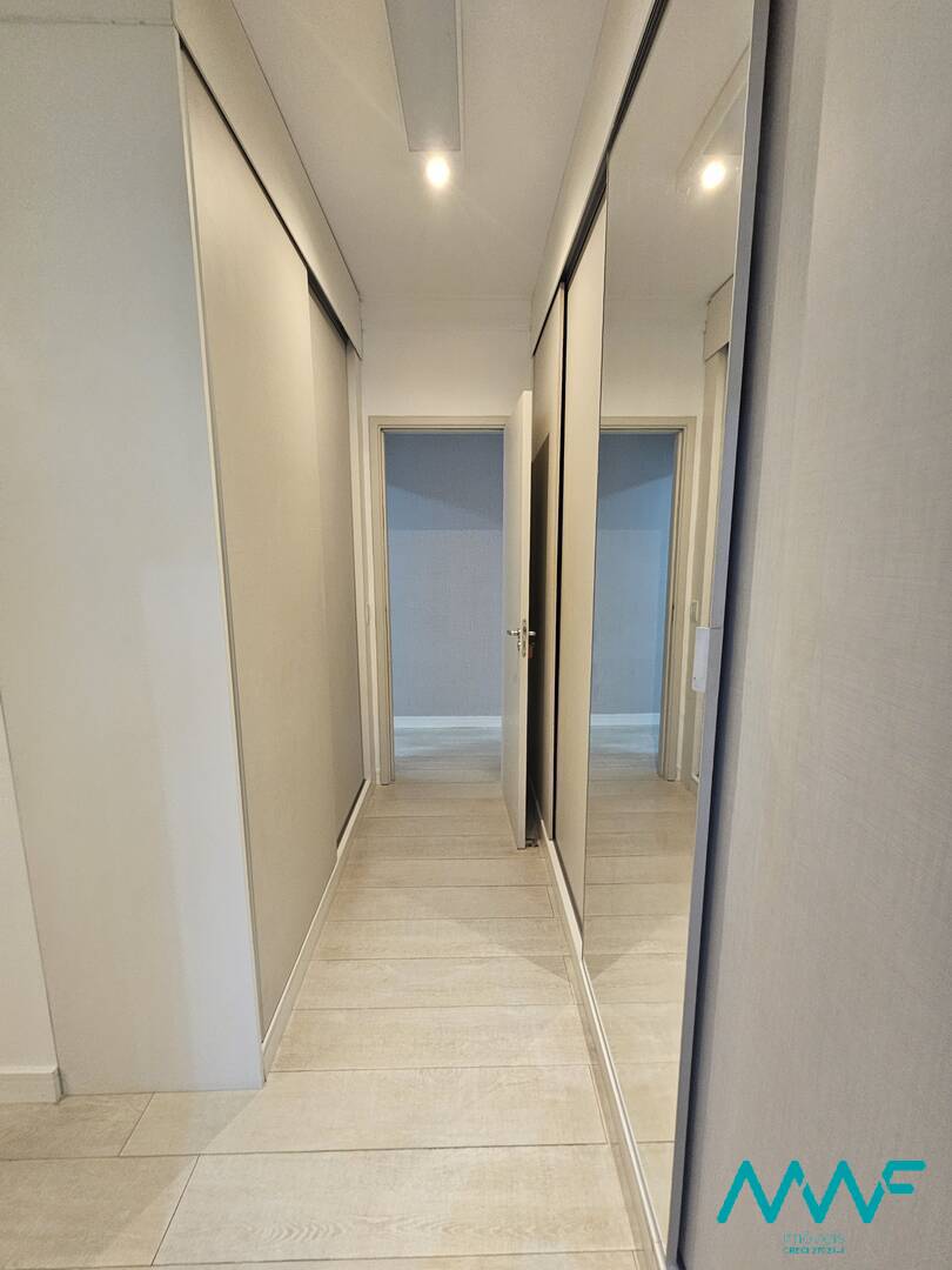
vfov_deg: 106.2
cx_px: 476
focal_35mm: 13
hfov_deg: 89.9
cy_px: 635
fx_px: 477
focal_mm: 2.2
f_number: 2.2
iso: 320
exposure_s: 1/40
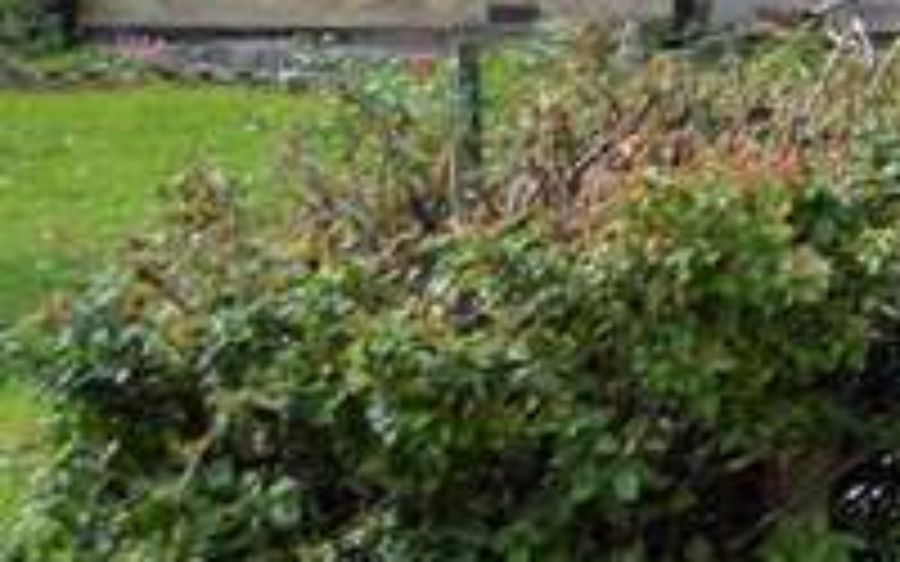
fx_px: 2404
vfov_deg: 12.4
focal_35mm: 98
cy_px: -400
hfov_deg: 17.1
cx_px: 1656
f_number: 6.3
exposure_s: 1/160
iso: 100
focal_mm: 16
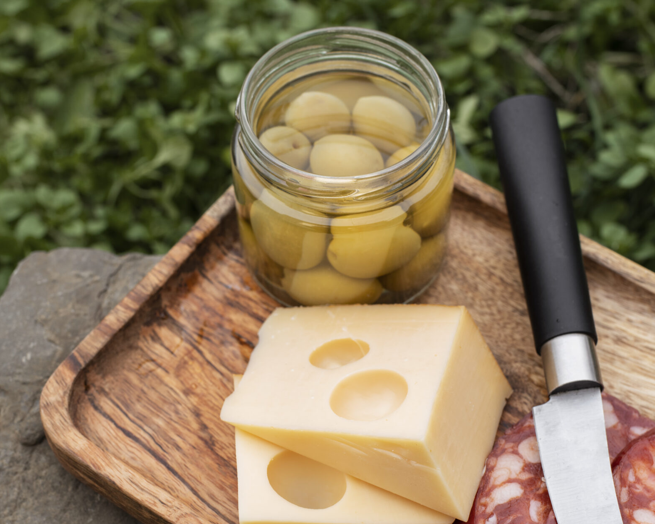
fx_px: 1493
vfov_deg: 19.9
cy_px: 338
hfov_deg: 24.7
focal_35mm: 77
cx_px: 288
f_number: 3.2
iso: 400
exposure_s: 1/5
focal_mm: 50
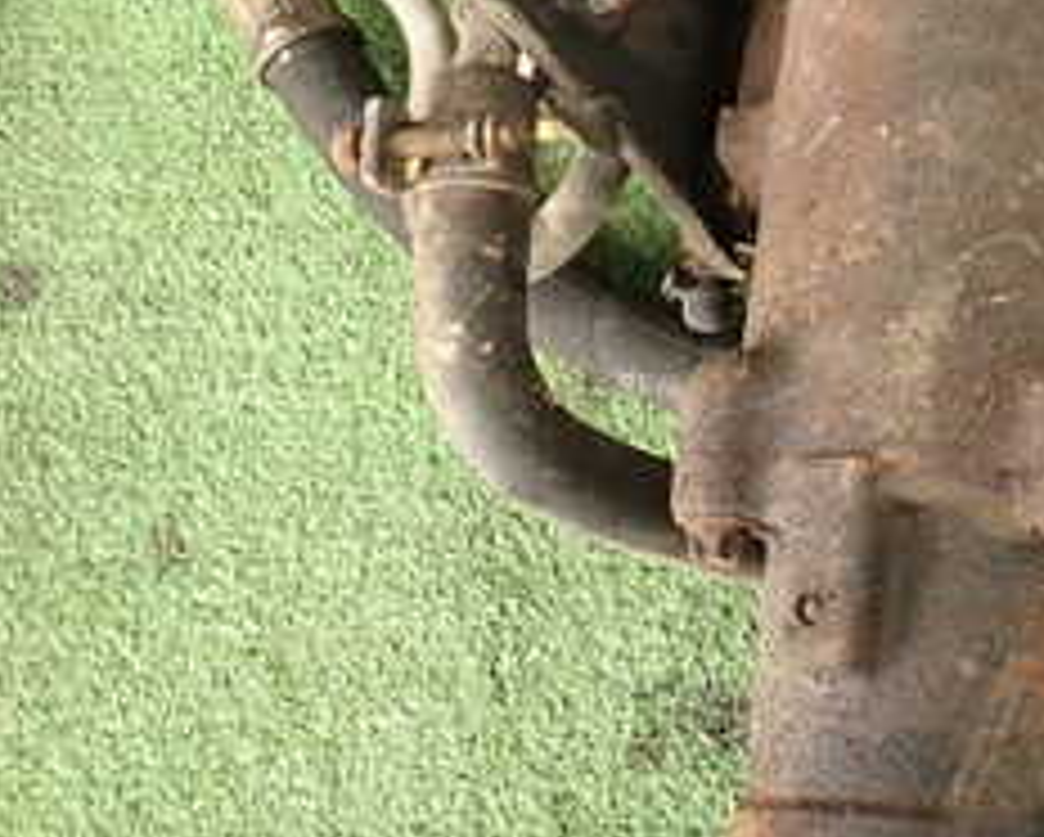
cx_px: 1260
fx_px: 1948
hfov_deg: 26.6
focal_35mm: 63
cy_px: 234
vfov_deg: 24.0
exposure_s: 1/60
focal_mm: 4.5
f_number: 2
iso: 100
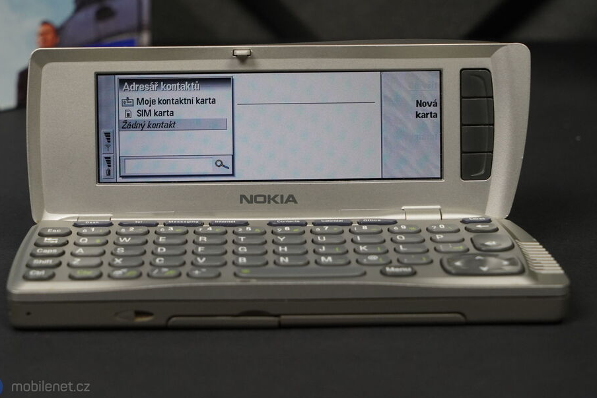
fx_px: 1128
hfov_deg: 29.6
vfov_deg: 20.0
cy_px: 195
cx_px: 290
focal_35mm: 68
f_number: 8
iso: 2000
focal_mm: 64
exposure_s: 1/200
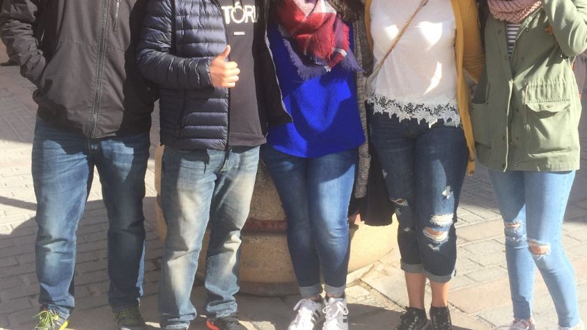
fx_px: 700
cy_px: 82
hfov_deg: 45.5
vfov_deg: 26.2
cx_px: 307
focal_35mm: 45
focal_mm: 4.15
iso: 32
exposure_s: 1/879
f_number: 2.2
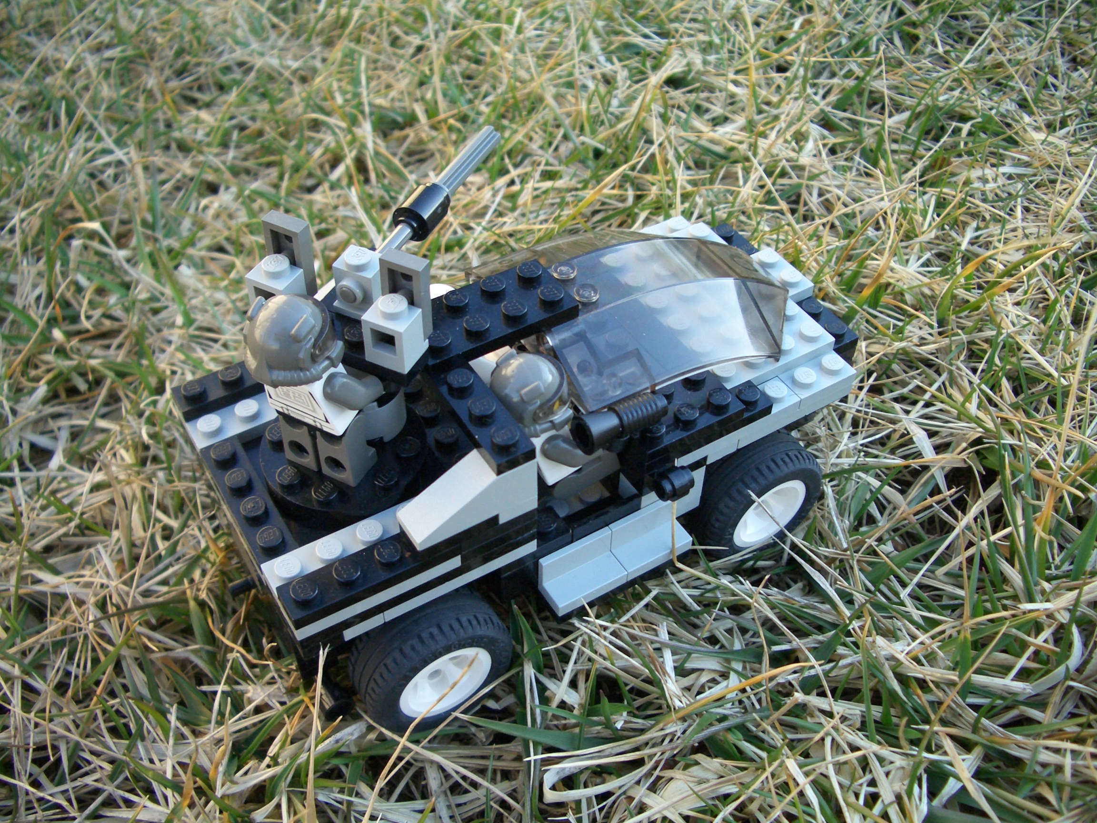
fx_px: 1109
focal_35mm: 35
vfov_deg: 40.7
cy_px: 412
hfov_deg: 52.6
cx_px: 548
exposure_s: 1/125
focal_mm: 5.8
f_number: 2.6
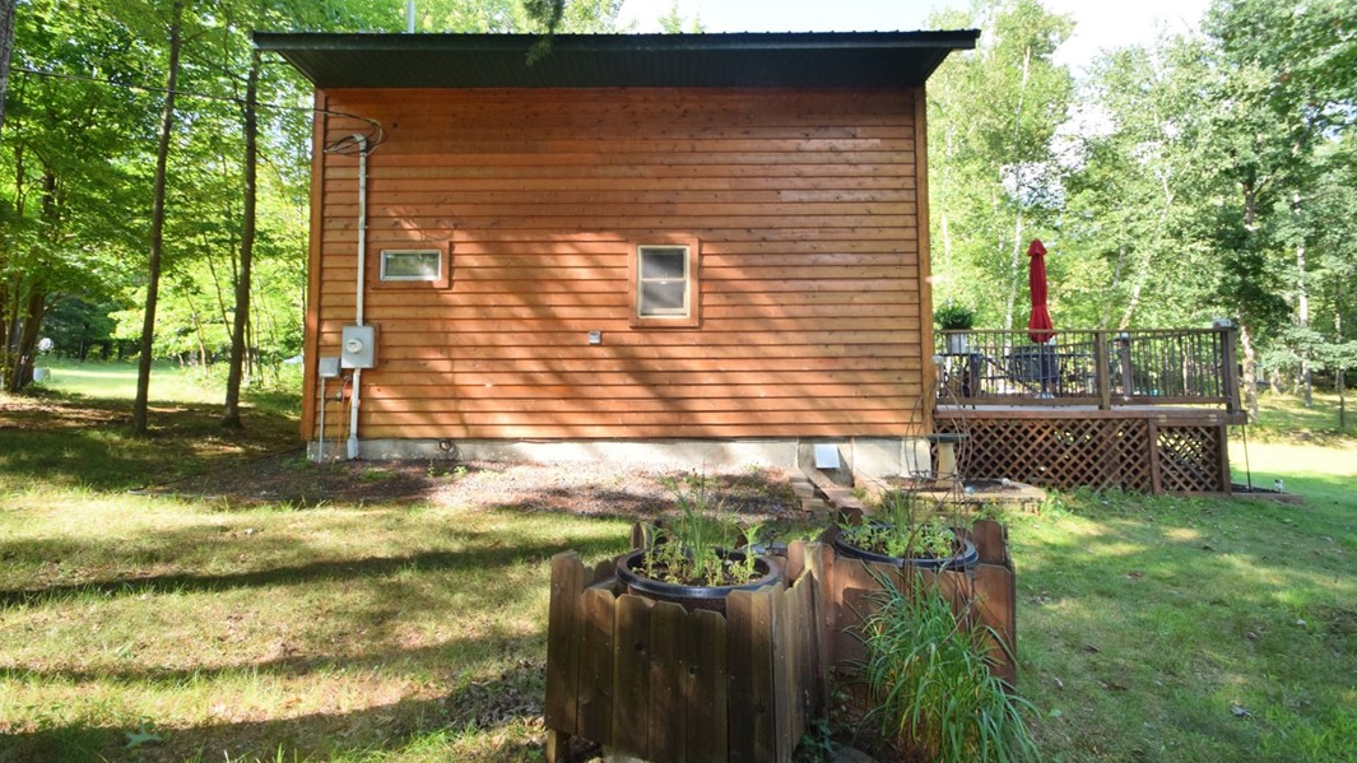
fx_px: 576
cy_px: 341
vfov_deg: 66.9
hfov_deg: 99.4
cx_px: 676
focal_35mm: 16
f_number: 8
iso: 640
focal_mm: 10
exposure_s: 1/200
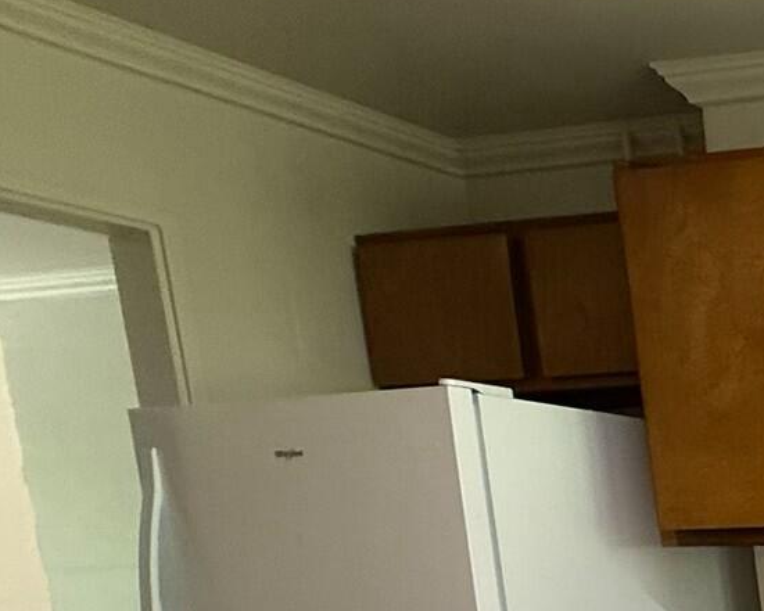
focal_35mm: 50
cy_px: 718
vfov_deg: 27.0
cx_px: 1395
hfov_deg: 21.8
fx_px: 1131
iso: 320
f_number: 2.2
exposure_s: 1/120
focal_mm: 2.22
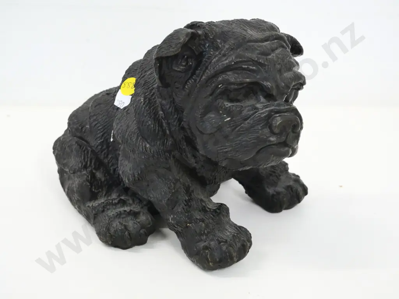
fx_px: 692
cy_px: 150
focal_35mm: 60
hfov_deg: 32.2
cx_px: 200
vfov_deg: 24.4
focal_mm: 30
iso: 3200
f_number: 6.3
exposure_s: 1/100
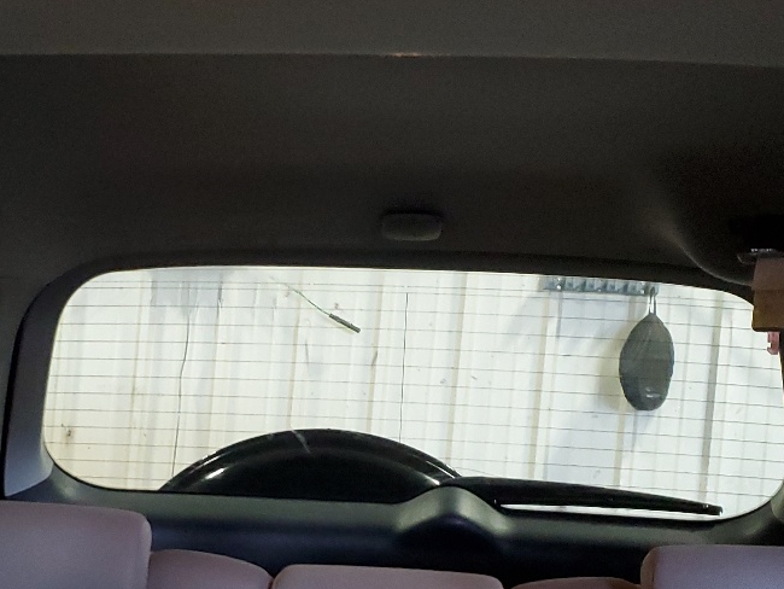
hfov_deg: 30.1
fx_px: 1450
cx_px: 269
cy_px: 488
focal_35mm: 64
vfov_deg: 22.6
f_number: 1.5
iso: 309
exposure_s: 1/40
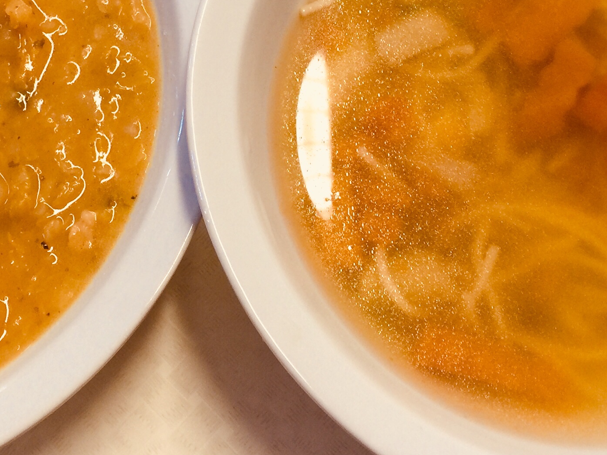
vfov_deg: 21.2
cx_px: 167
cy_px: 55
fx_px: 1192
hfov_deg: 28.2
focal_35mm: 68
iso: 40
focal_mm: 4.15
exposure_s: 1/17
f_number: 2.2
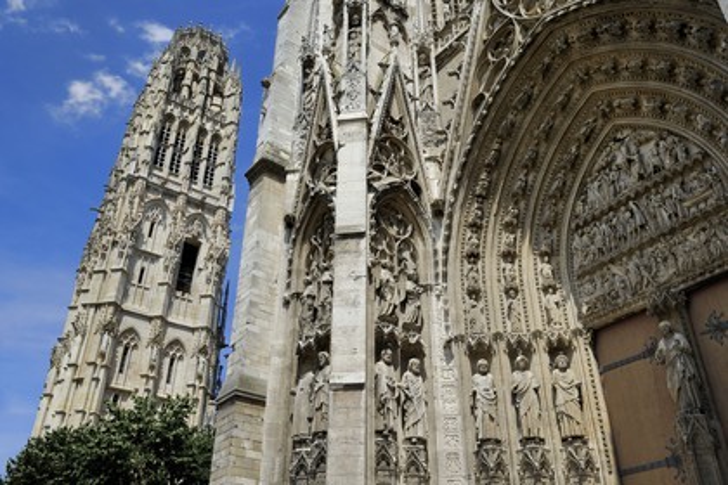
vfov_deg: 41.1
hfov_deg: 58.7
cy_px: 242
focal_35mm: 32
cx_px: 364
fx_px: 647
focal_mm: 32
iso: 200
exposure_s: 1/200
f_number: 14
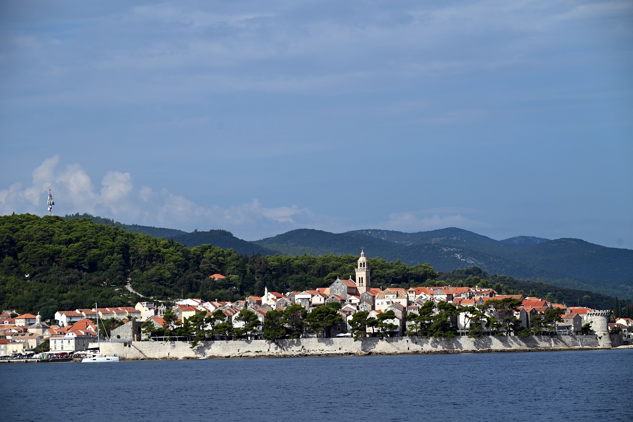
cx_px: 316
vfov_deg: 11.2
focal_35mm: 122
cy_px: 211
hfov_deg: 16.8
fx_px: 2145
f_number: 7.1
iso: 100
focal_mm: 122
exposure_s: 1/800
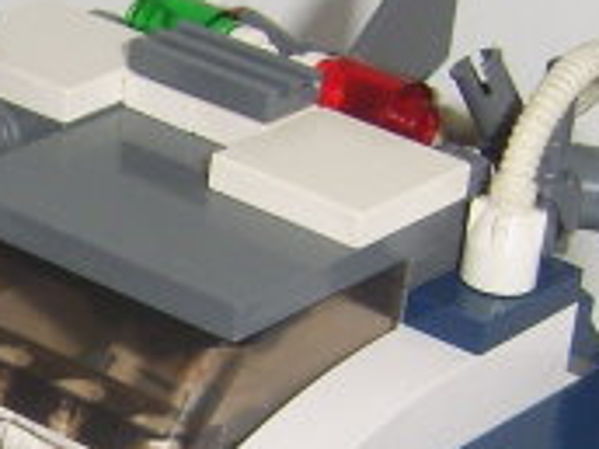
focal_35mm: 177
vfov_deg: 8.3
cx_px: -101
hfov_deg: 11.0
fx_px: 3063
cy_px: 439
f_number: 2.8
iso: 100
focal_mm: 7.8
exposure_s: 1/30
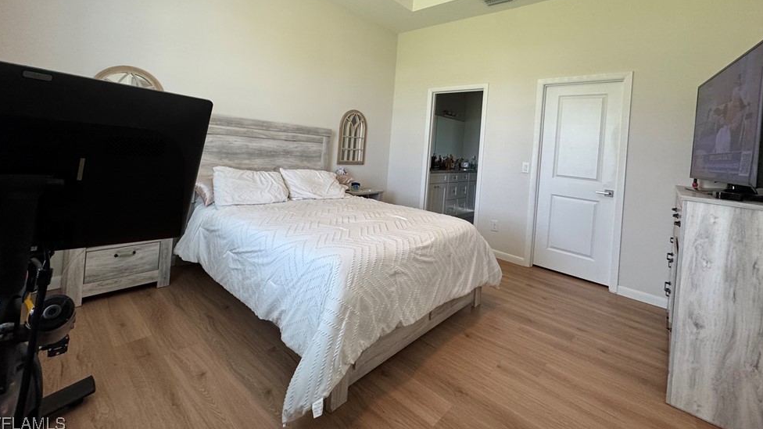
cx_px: 371
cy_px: 141
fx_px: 324
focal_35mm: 16
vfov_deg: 65.2
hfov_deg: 99.3
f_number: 2.2
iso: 250
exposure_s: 1/120
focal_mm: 2.22
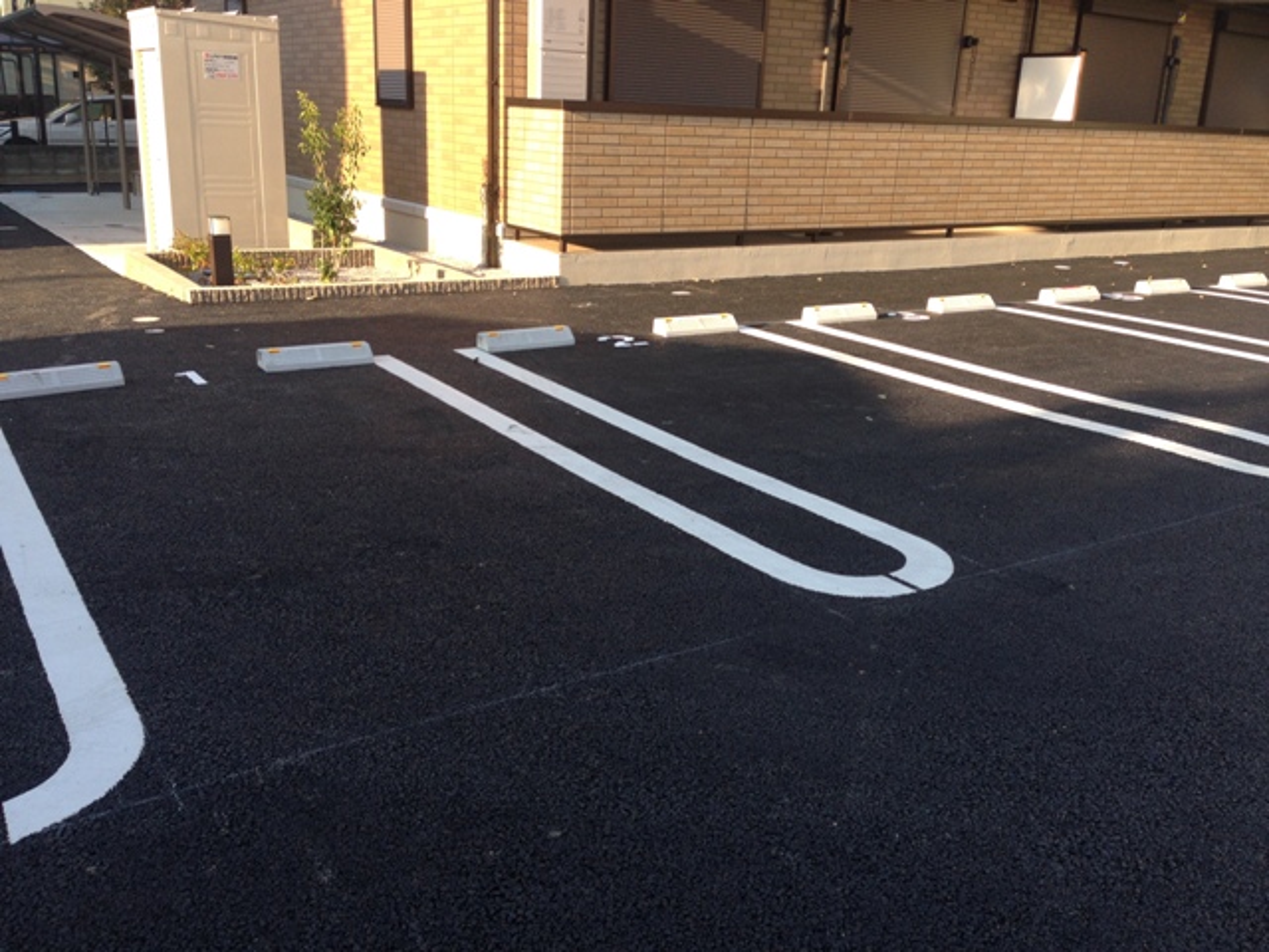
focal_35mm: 33
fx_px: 1210
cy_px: 476
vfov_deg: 42.9
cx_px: 634
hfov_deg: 55.4
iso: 50
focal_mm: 4.12
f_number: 2.4
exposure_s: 1/296
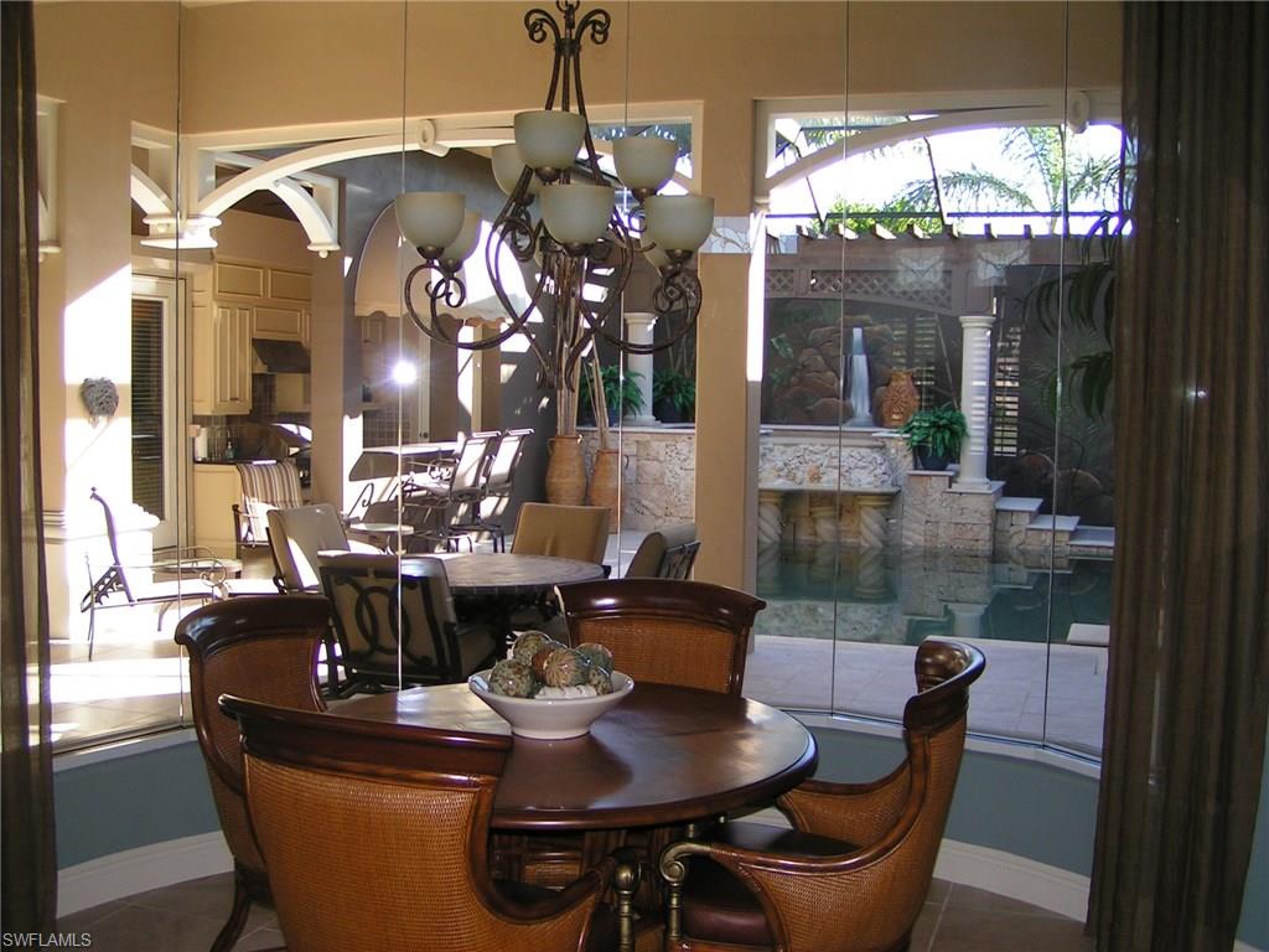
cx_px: 634
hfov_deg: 49.0
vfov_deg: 37.7
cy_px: 476
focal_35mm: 38
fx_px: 1393
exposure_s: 1/80
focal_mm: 5.8
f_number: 2.8
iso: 50
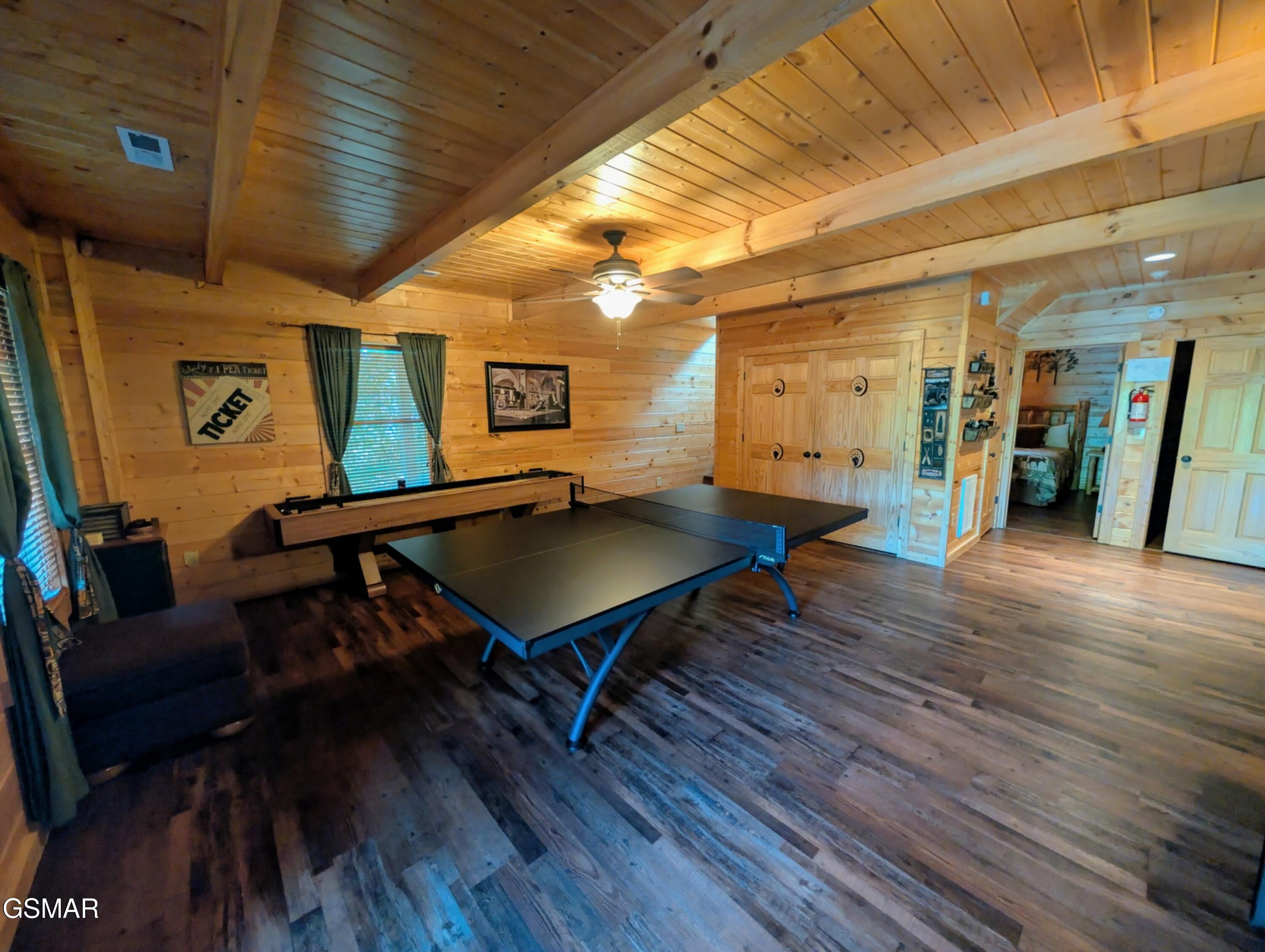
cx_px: 632
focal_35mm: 12
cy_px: 476
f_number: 1.7
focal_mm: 2.02
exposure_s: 1/28.1
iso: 255
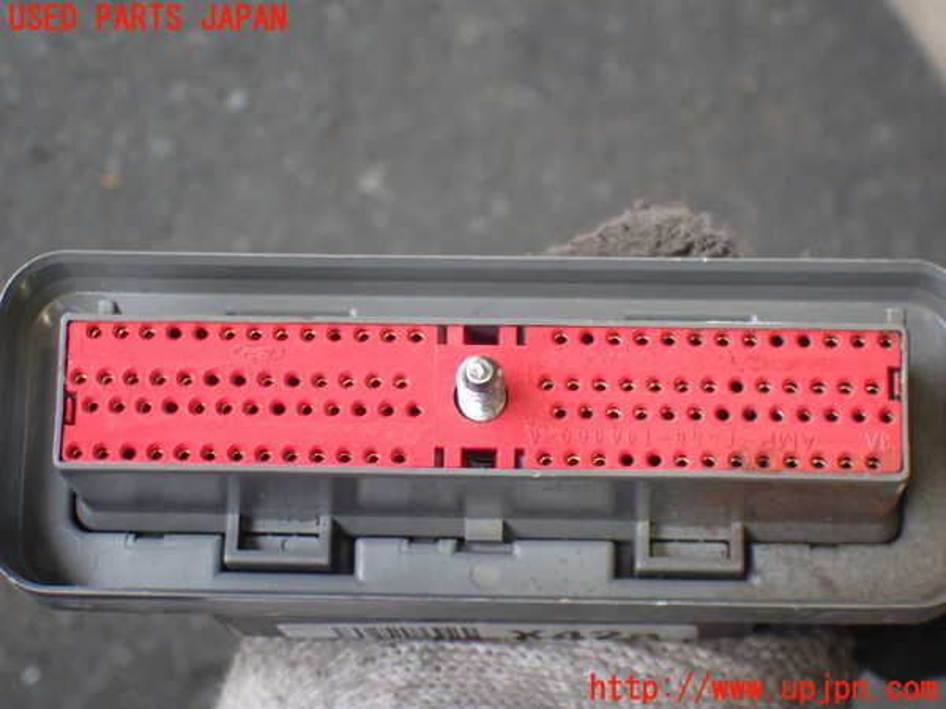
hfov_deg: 19.6
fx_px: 2733
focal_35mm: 100
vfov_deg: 14.8
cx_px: 473
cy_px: 354
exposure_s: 1/100
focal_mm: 18
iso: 1000
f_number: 4.9
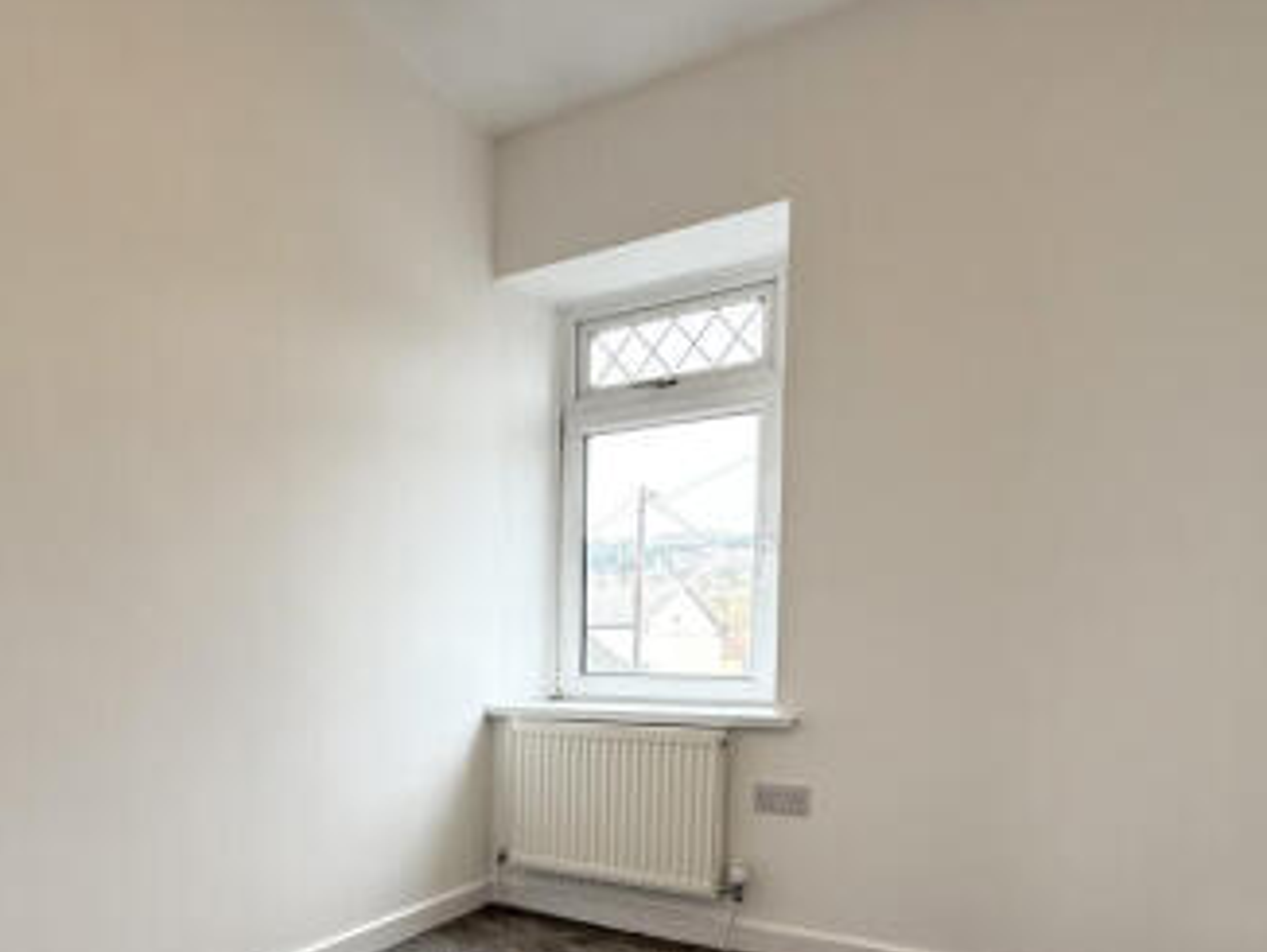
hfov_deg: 66.7
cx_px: 383
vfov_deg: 52.6
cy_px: 709
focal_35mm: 25
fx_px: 916
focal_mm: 2.22
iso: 100
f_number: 2.2
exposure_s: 1/99
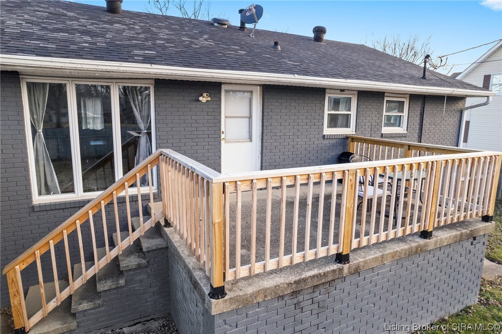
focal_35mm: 22
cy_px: 167
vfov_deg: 57.2
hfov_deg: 78.6
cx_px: 251
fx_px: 307
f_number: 2.8
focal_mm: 8.38
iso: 940
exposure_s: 1/50
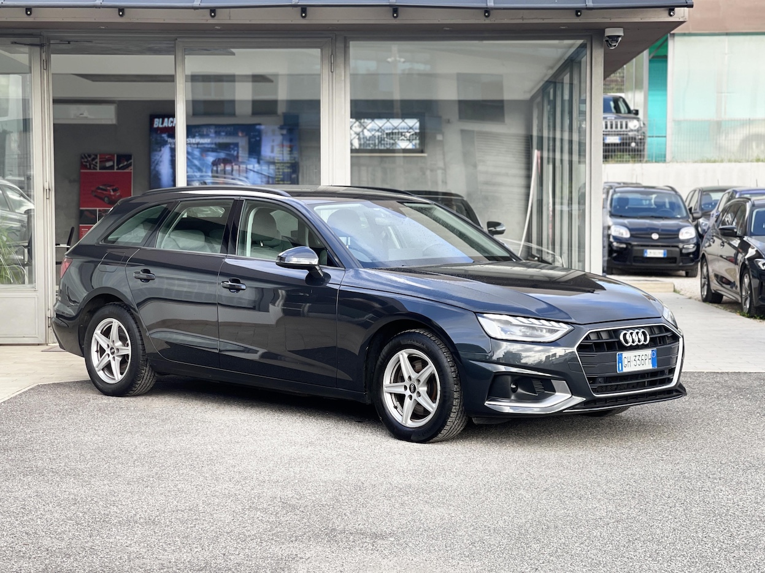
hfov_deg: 30.3
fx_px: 1414
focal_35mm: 64
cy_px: 286
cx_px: 382
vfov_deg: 22.9
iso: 25
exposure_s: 1/121
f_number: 2.2
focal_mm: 7.5
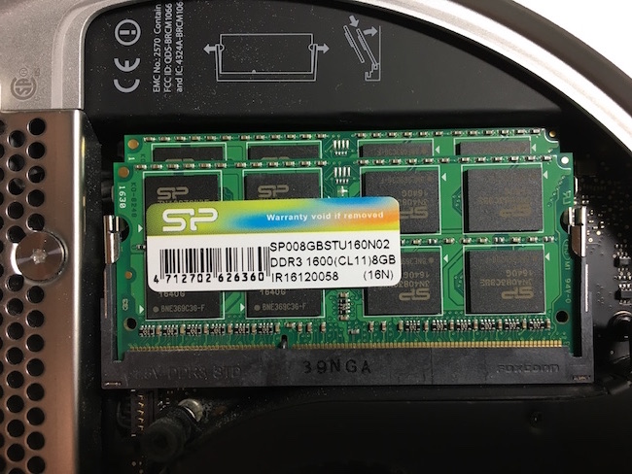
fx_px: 530
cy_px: 237
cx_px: 316
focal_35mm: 29
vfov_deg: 48.3
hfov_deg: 61.6
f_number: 2.2
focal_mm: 4.15
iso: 50
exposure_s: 1/30
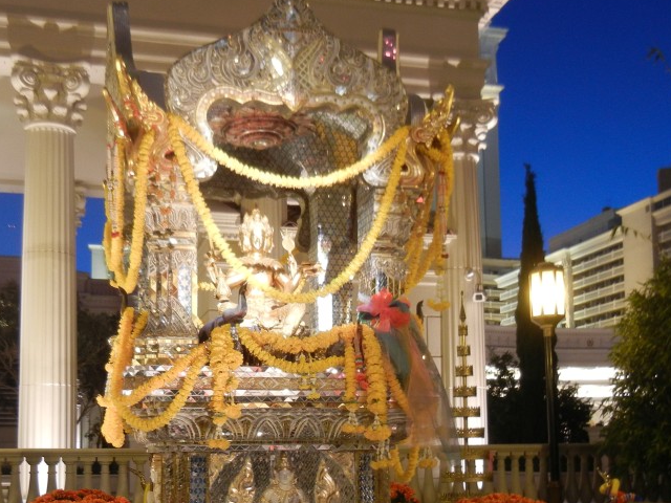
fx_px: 930
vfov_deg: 29.7
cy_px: 387
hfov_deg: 39.6
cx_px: 299
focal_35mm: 48
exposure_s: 1/4
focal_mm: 5.4
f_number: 3.5
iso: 200
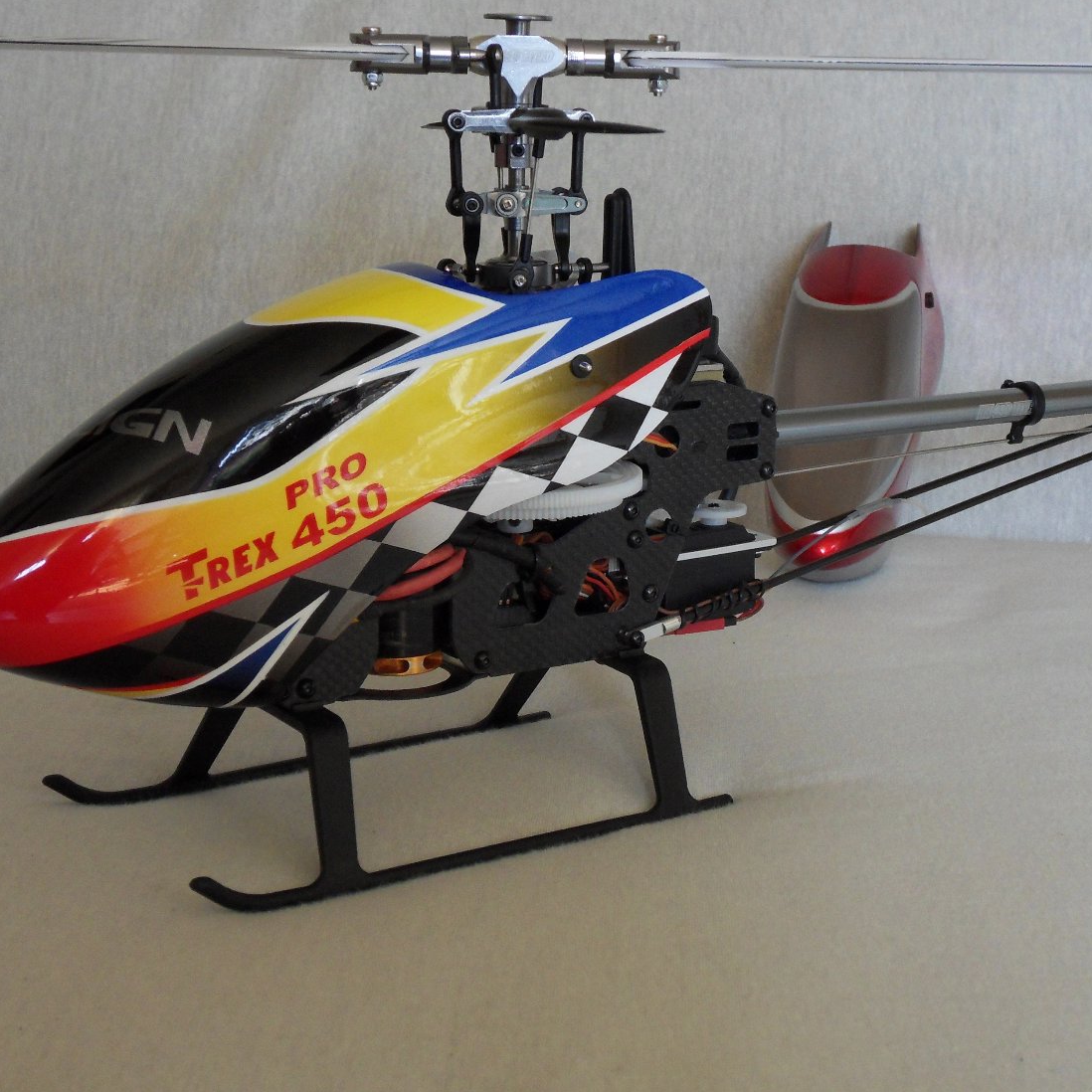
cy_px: 513
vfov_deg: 25.7
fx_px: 2391
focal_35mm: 67
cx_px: 698
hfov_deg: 25.6
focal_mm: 9.1
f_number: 4.5
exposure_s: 1/45
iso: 240
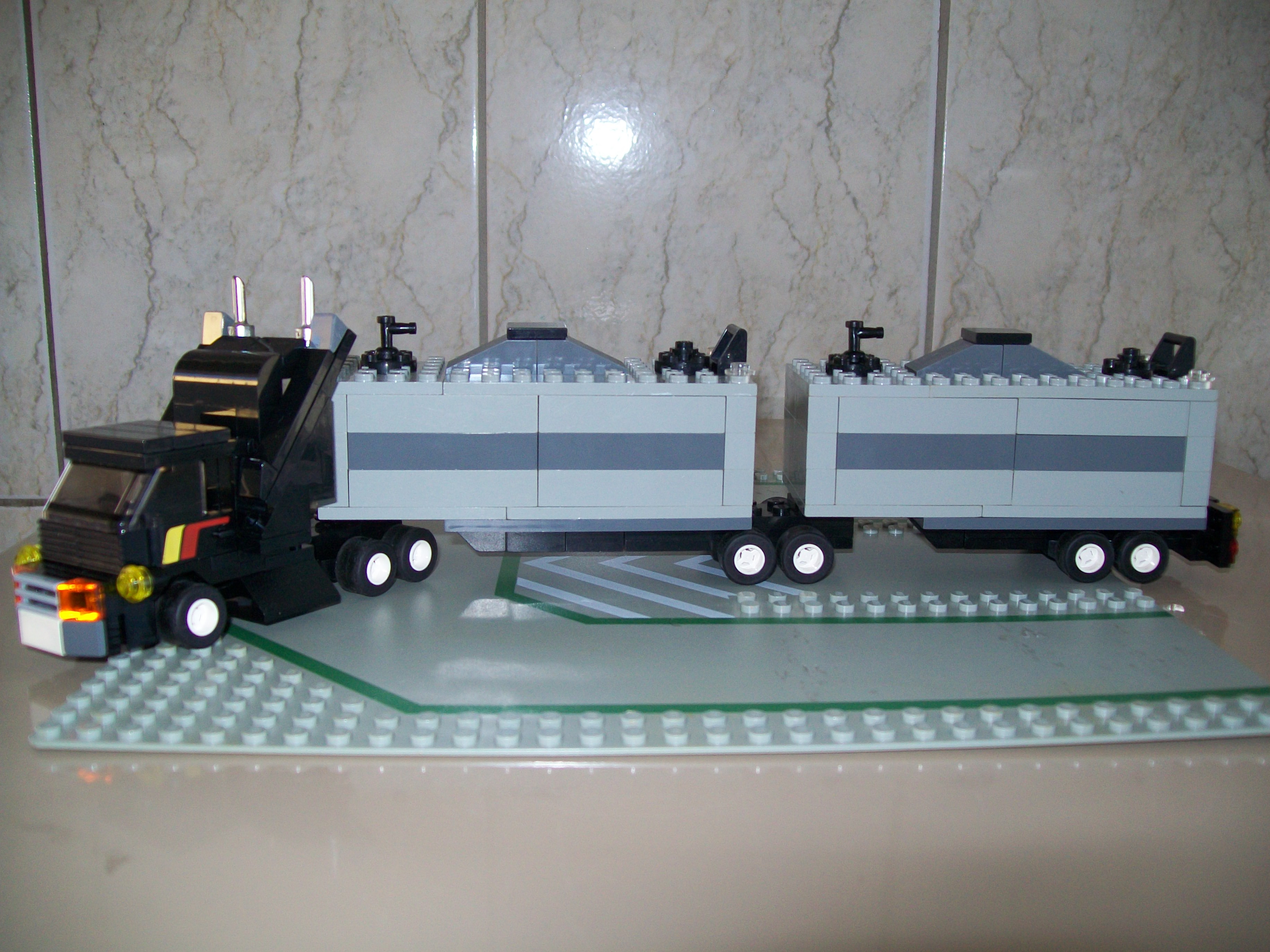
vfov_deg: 41.8
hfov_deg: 54.0
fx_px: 1247
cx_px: 635
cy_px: 476
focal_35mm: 34
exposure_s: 1/60
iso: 64
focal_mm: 6.1
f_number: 2.7
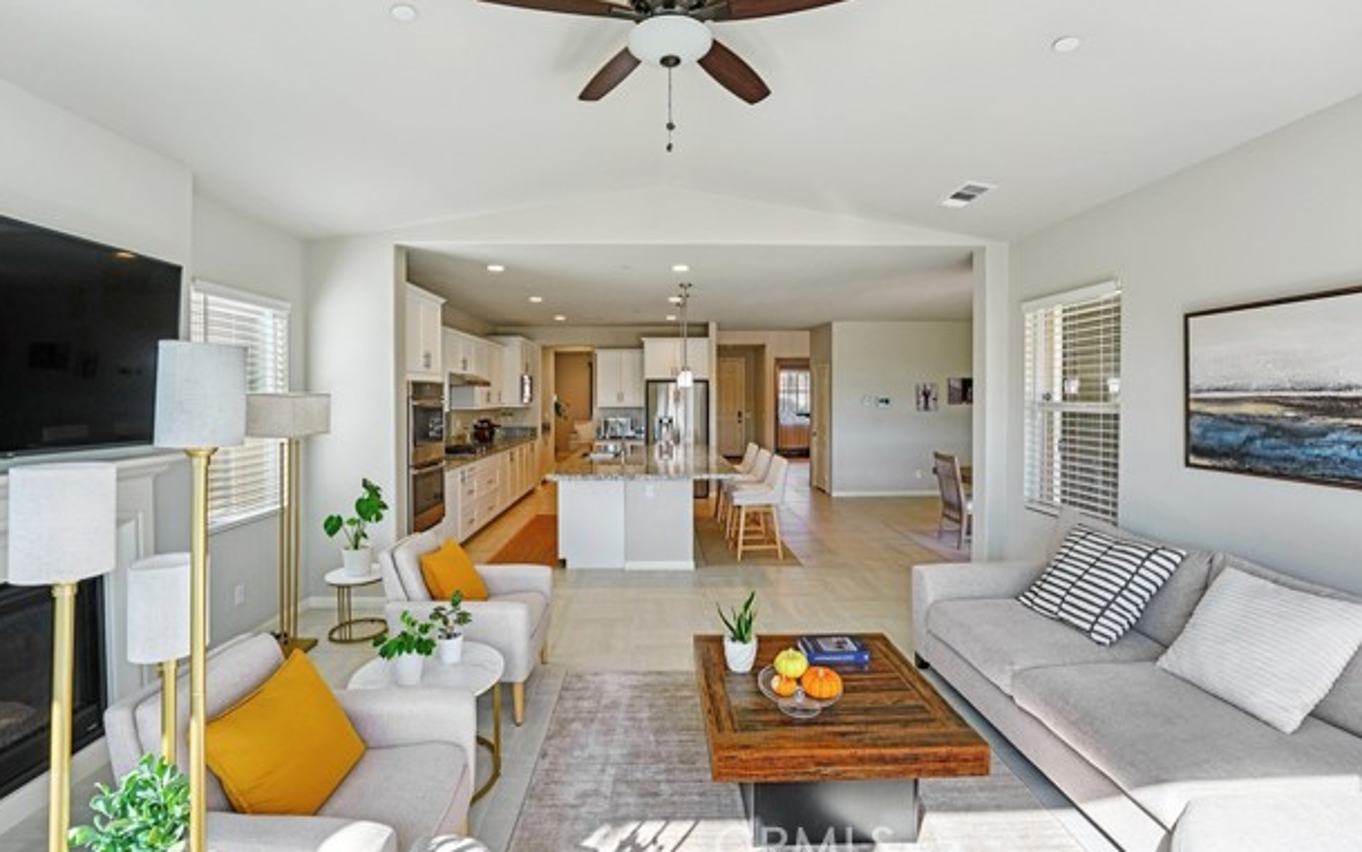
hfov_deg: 101.4
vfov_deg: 74.8
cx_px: 666
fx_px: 557
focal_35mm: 15
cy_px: 401
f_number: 8
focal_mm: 14
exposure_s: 1/60
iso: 200
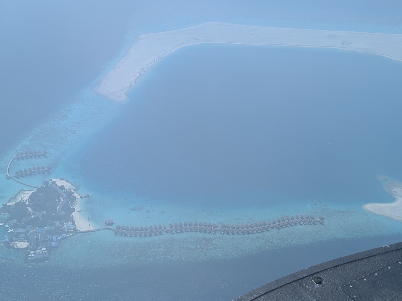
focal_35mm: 50
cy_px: 147
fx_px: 581
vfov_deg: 29.1
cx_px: 199
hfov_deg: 38.2
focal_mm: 6.9
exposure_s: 1/1529
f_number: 1.68
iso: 23
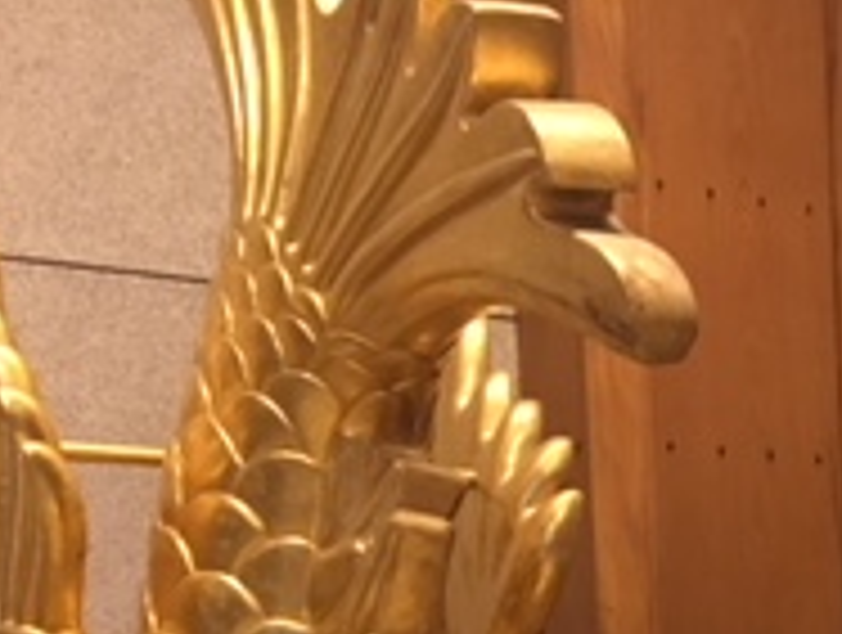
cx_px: 1171
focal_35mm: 99
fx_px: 2413
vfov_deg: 13.7
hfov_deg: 18.1
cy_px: 1075
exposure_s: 1/24
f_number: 2.2
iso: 200
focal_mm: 4.15
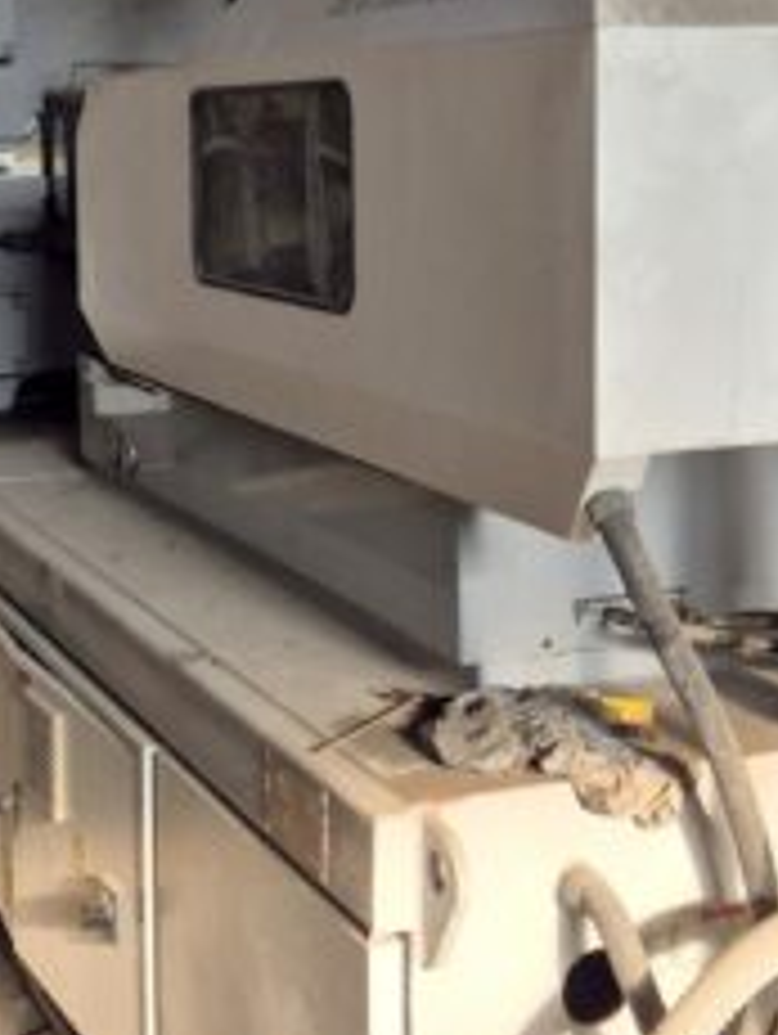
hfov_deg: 24.5
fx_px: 1795
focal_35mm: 60
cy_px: 508
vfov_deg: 32.1
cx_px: 360
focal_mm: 5.4
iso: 25
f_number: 1.8
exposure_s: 1/226
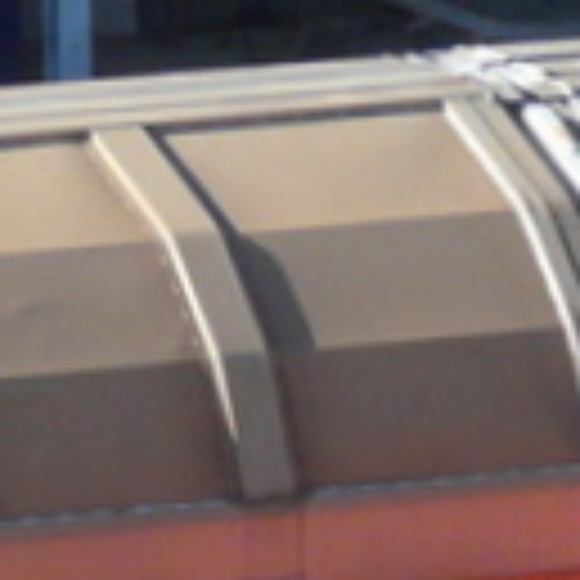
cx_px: 1178
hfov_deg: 2.1
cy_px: 1070
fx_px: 15582
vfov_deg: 2.1
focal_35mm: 822
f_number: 4
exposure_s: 1/200
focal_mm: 19.7
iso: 100
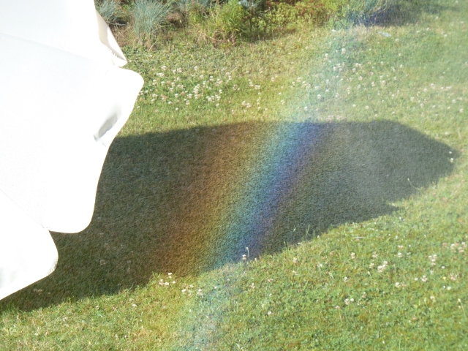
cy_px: 176
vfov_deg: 8.8
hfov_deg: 11.7
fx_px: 2285
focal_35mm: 169
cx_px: 234
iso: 80
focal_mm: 27.8
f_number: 4.5
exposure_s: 1/200
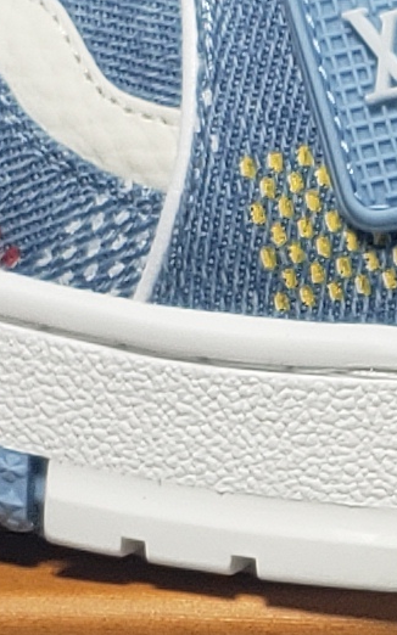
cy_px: 787
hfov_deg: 6.0
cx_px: 839
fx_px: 3689
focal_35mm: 213
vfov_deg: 9.7
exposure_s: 1/449
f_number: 1.5
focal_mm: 4.3
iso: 50
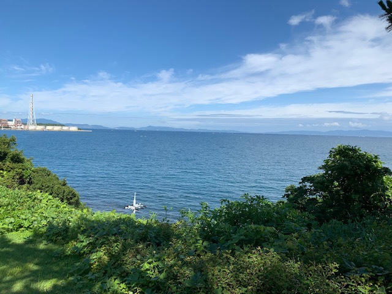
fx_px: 294
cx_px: 196
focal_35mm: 26
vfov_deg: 53.1
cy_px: 147
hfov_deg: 67.3
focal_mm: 4.25
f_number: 1.8
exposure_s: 1/2994
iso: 25
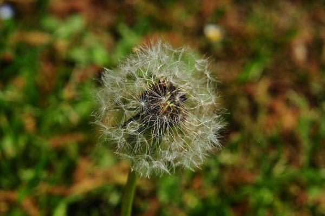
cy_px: 108
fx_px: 744
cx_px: 162
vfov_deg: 16.5
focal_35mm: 82
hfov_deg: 24.6
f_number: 11
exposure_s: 1/125
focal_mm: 55
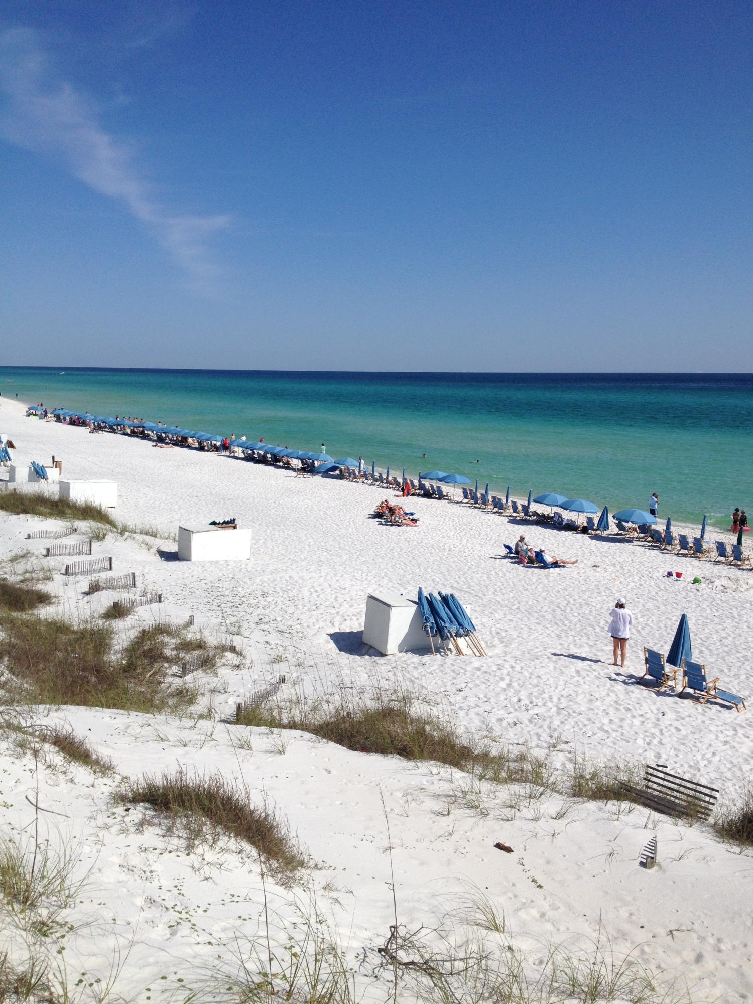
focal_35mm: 35
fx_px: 1015
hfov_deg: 40.7
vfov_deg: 52.6
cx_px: 376
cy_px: 502
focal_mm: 4.28
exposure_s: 1/3953
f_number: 2.4
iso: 64
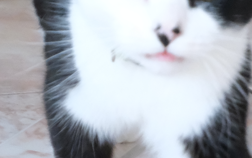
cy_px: -71
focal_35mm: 248
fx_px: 1703
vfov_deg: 5.3
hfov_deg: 8.2
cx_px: -172
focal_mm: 45
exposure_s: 1/210
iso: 12800
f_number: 5.6
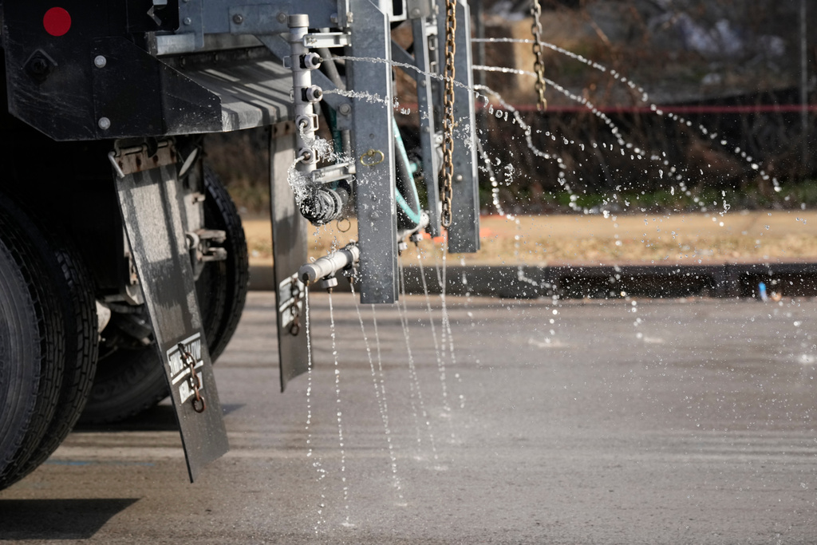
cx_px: 408
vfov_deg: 11.4
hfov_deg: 17.1
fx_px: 2724
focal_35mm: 120
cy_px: 272
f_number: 5
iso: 1000
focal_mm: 120
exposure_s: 1/2500
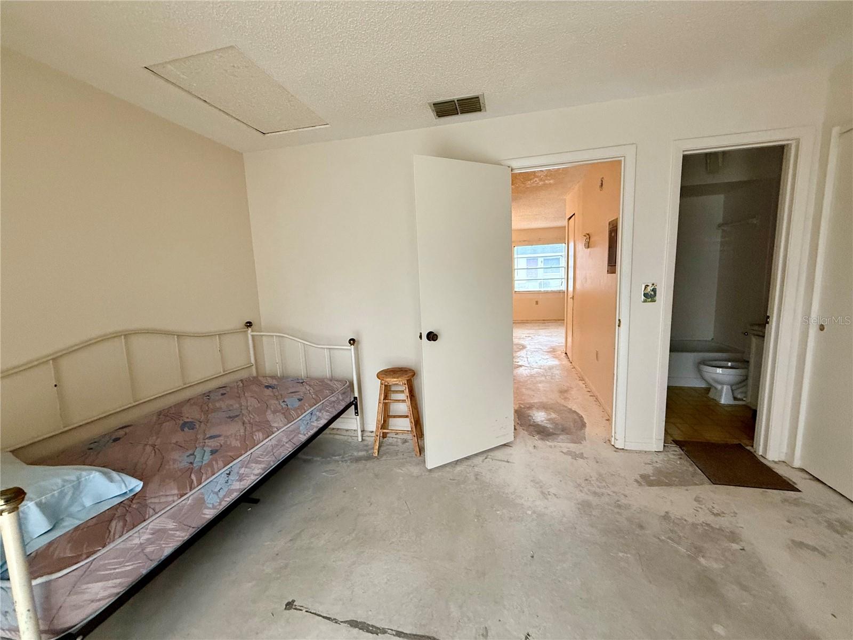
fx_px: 345
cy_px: 320
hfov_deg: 102.1
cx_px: 426
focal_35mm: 14
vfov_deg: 85.7
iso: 500
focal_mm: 2.22
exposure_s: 1/60
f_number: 2.2
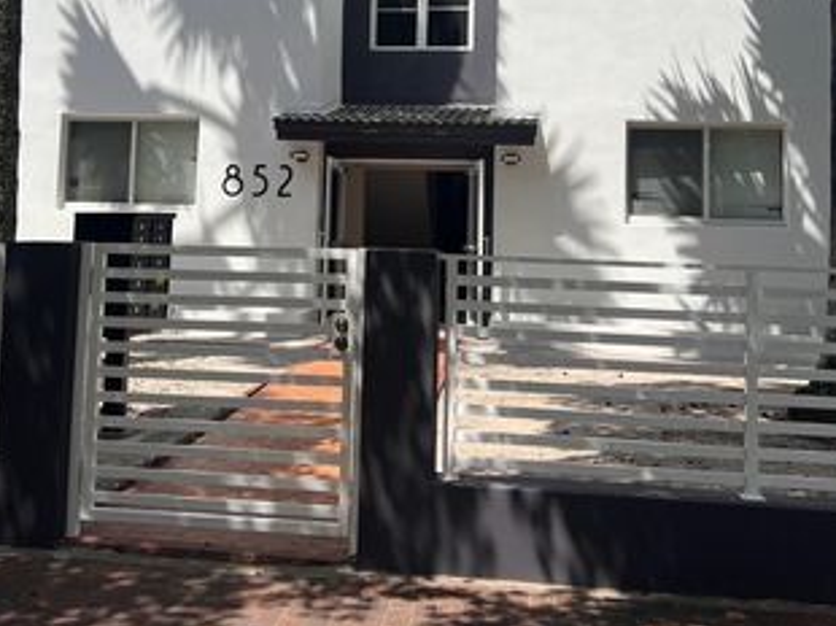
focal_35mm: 42
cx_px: 383
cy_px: 152
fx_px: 1014
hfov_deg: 44.8
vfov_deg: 33.6
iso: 50
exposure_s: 1/5319
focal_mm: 5.7
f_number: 1.5
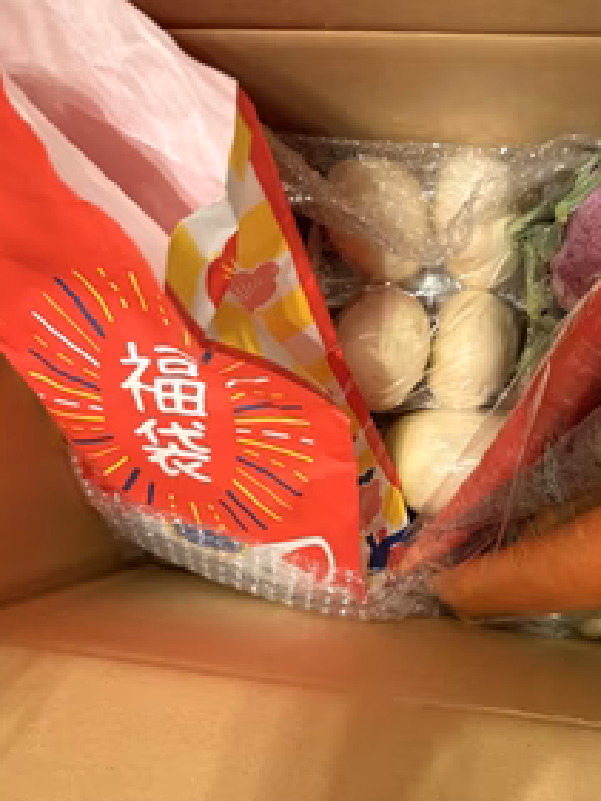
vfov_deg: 50.0
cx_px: 410
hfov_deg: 38.2
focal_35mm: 37
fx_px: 856
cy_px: 456
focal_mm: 5.96
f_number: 1.6
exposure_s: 1/60
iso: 400
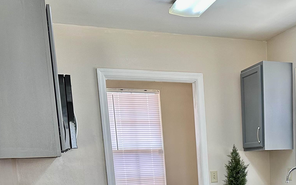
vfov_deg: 23.3
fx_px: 411
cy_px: 218
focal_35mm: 51
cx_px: 242
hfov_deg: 37.9
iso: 200
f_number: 1.78
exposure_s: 1/120
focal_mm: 6.86
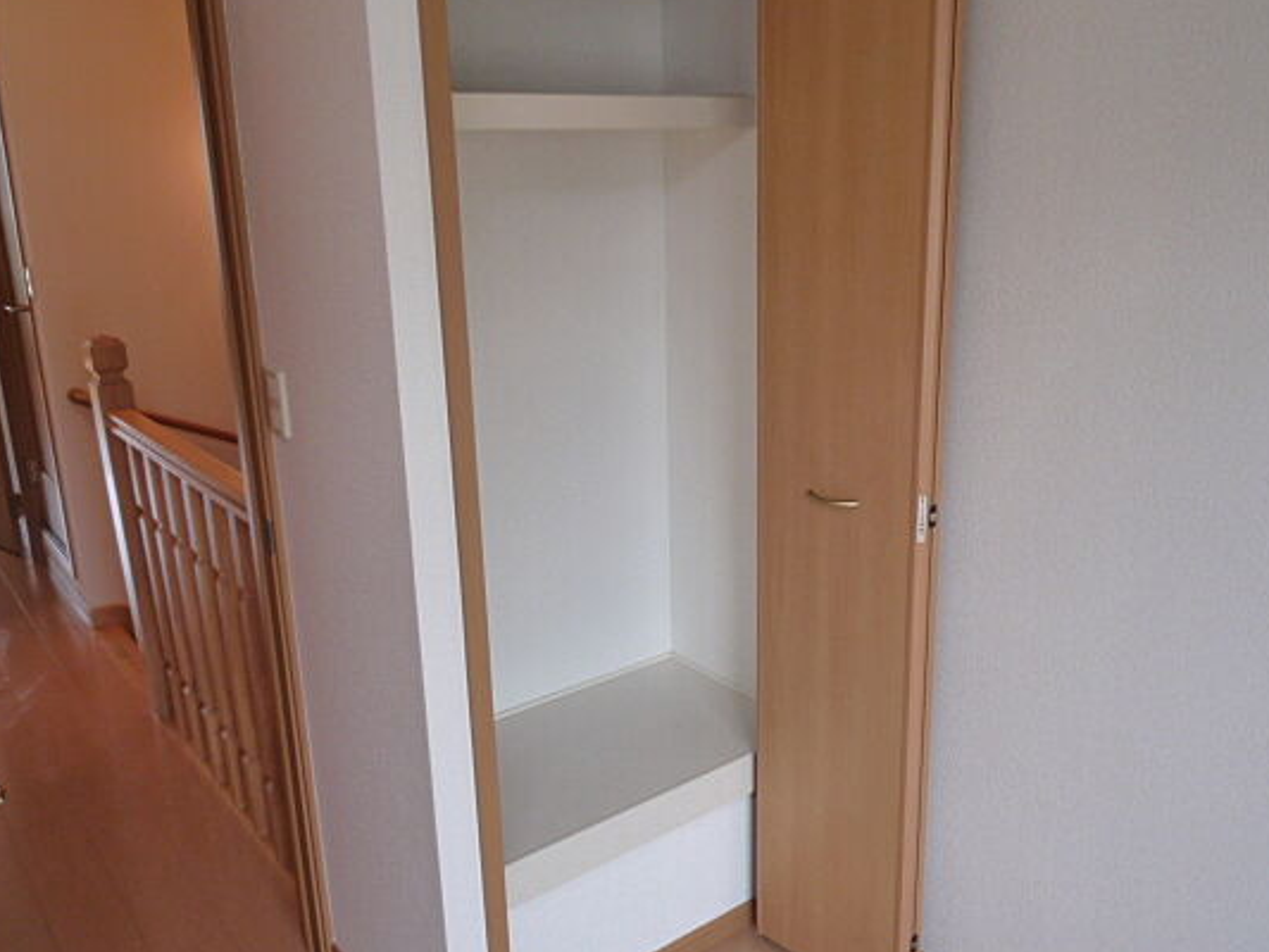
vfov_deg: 46.8
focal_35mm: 30
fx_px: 1100
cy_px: 462
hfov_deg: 59.8
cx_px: 695
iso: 160
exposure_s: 1/50
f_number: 2.8
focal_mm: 4.4
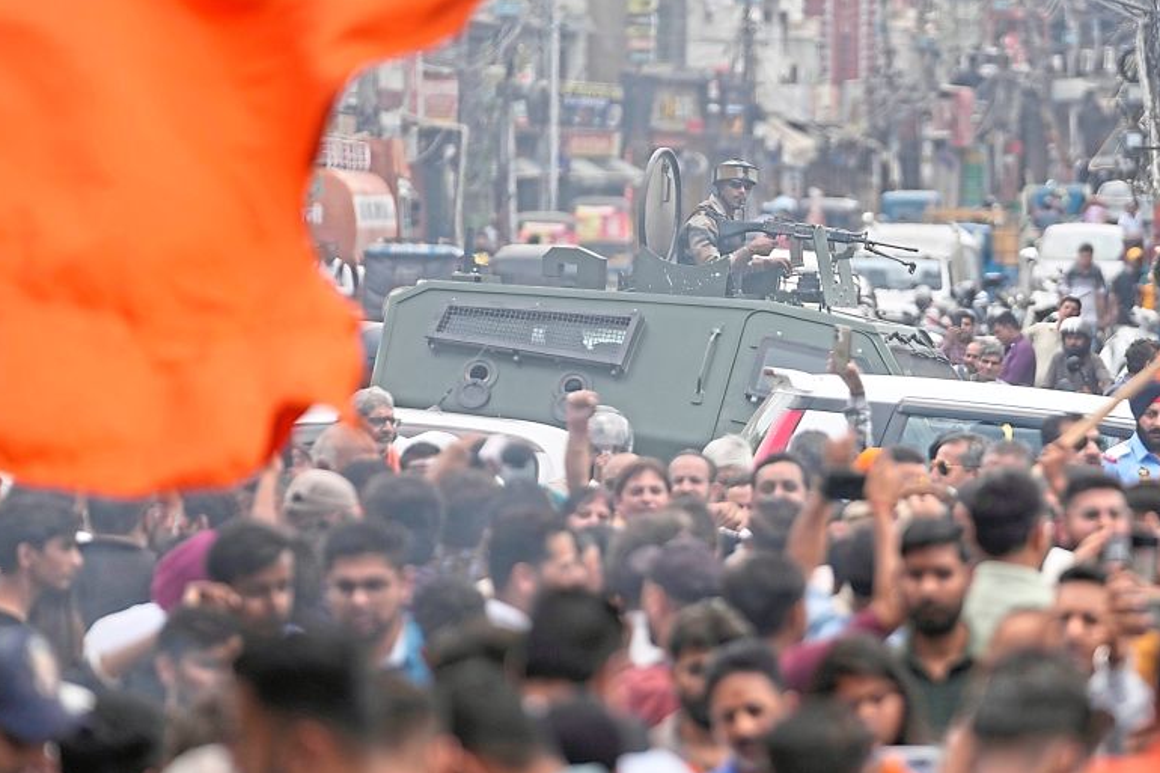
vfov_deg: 4.3
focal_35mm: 322
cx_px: 771
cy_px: 256
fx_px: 10373
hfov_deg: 6.4
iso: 320
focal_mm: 200
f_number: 2.8
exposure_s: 1/2000
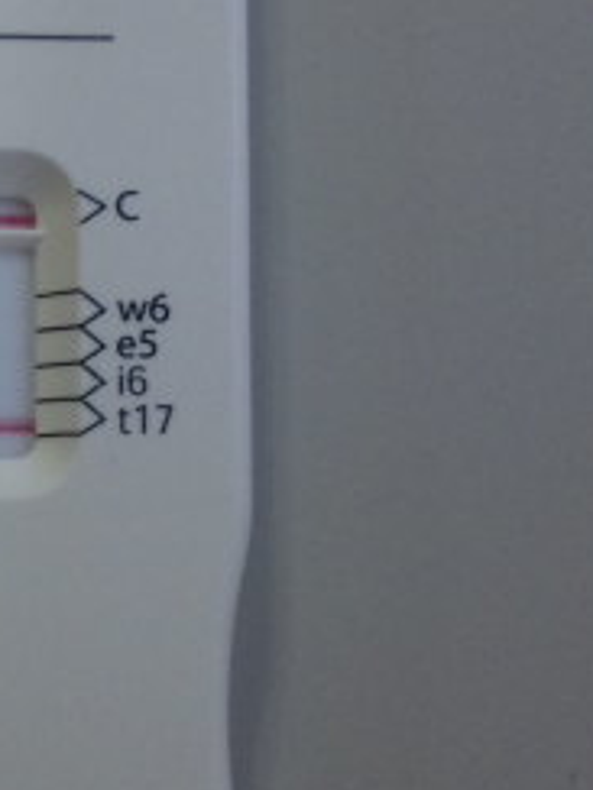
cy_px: 359
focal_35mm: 76
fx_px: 1736
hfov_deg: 18.3
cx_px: -139
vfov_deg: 25.6
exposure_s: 1/16.7
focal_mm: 4.82
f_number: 2.8
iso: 115
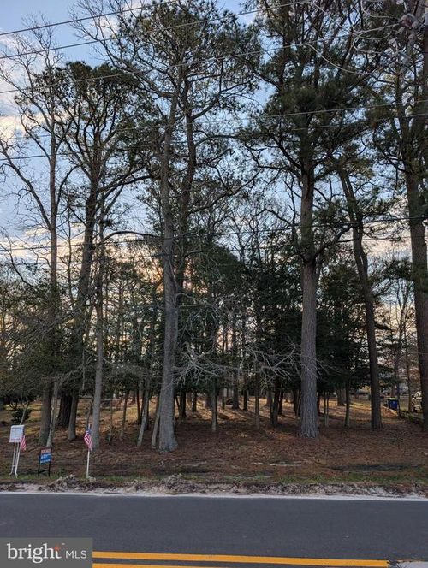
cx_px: 214
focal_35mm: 24
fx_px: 395
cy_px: 284
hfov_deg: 56.9
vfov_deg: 71.5
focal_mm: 6.9
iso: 21
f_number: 1.68
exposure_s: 1/9346
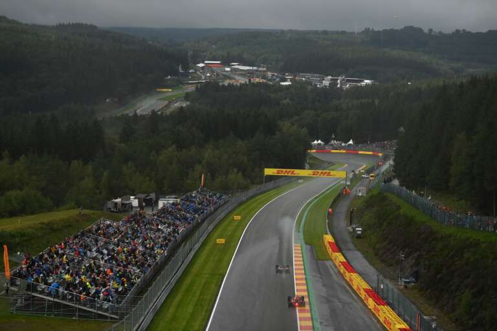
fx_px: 966
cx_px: 248
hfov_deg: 28.8
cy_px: 166
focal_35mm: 70
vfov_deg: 19.5
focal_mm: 70
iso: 160
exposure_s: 1/5000
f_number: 4
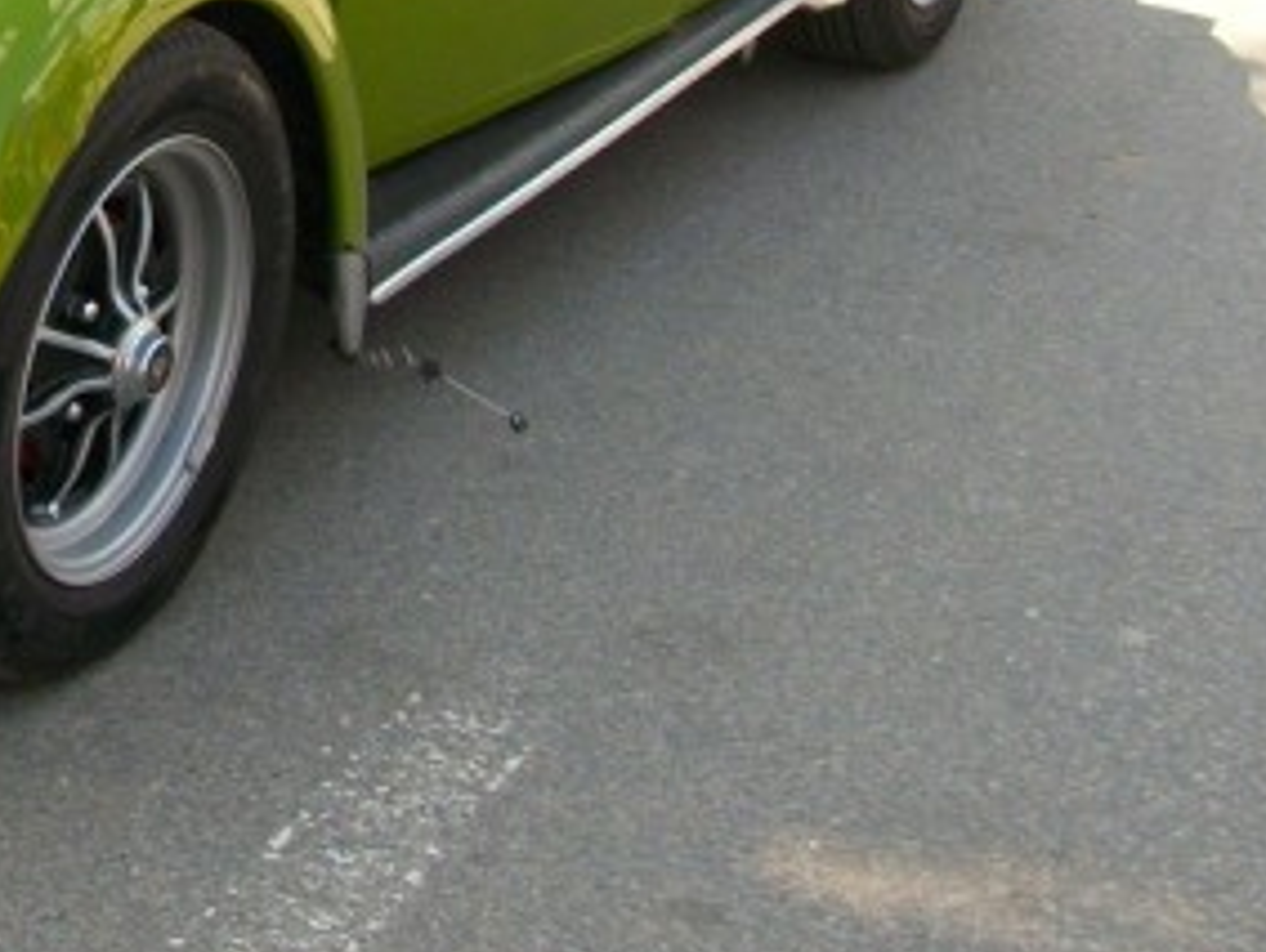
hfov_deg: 19.2
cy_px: -76
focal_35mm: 96
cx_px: -264
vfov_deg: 15.1
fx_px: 3515
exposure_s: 1/245
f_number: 2.9
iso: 80
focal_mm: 5.7
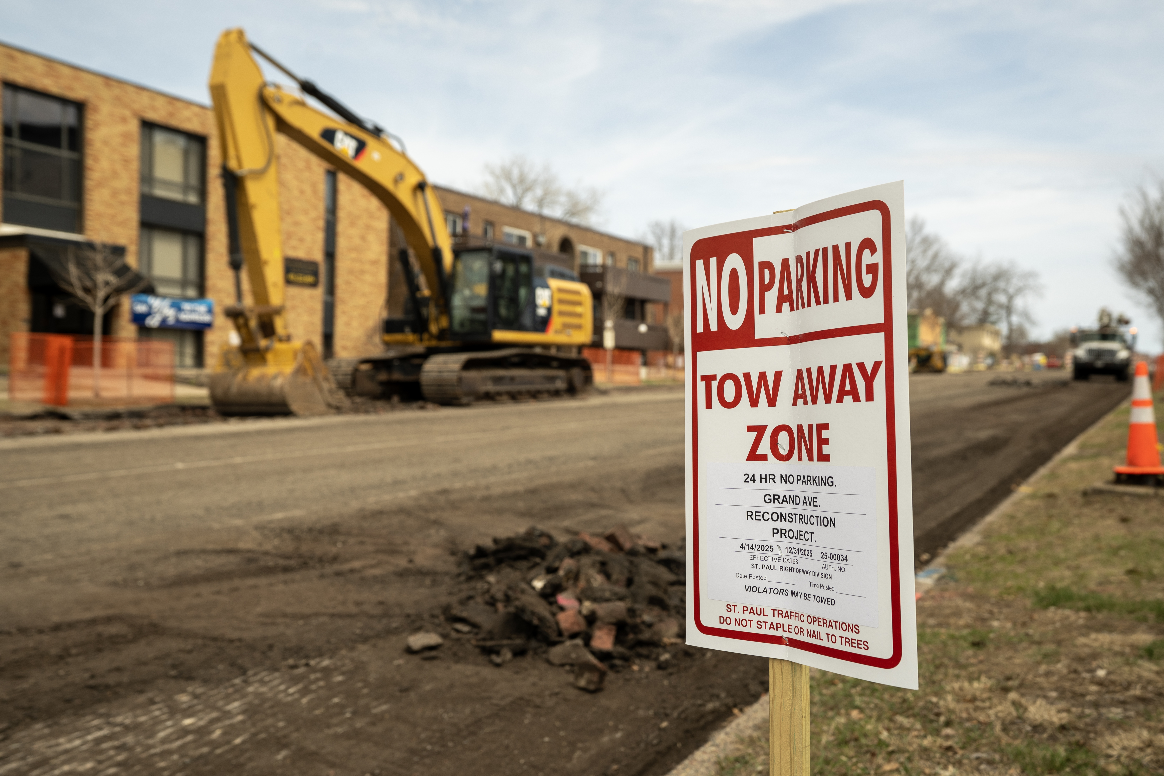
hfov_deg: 54.4
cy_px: 388
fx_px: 1132
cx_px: 582
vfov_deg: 37.9
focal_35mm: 35
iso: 100
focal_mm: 35
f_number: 5
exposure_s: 1/160
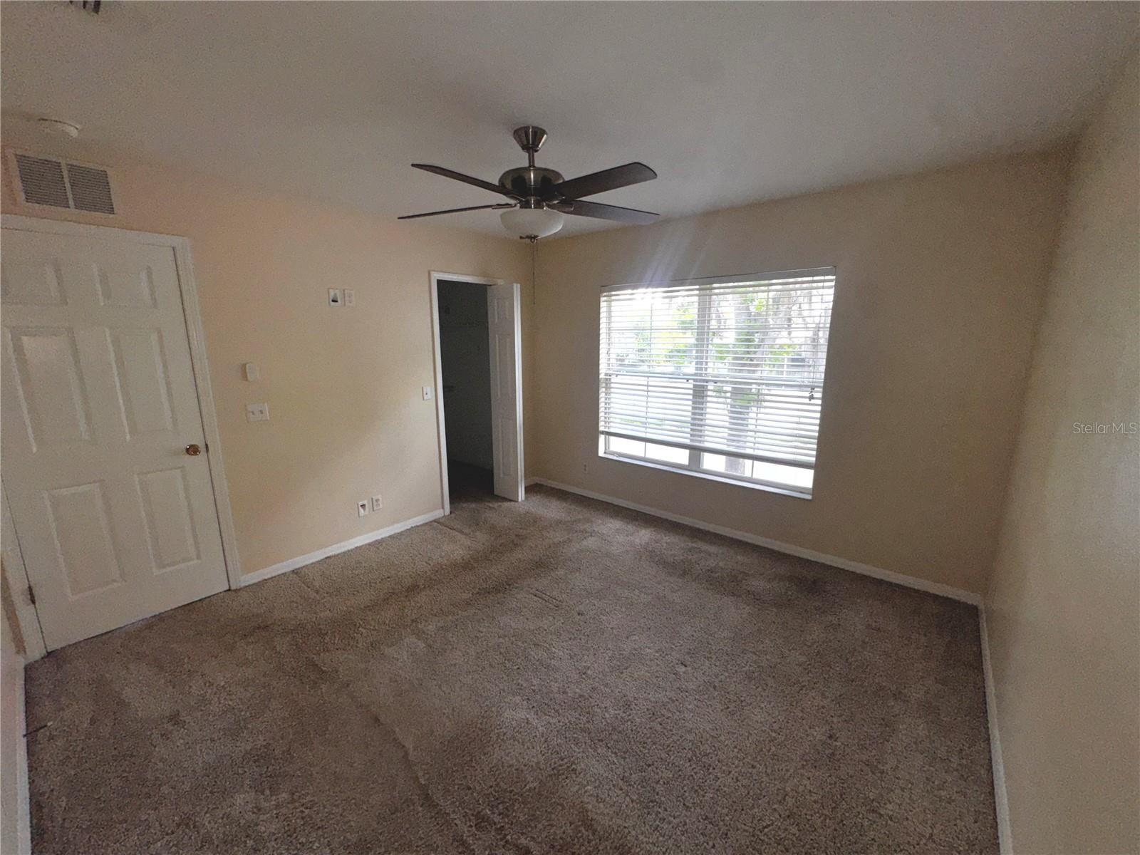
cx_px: 570
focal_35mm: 14
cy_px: 428
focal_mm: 2.22
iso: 40
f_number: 2.2
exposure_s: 1/122
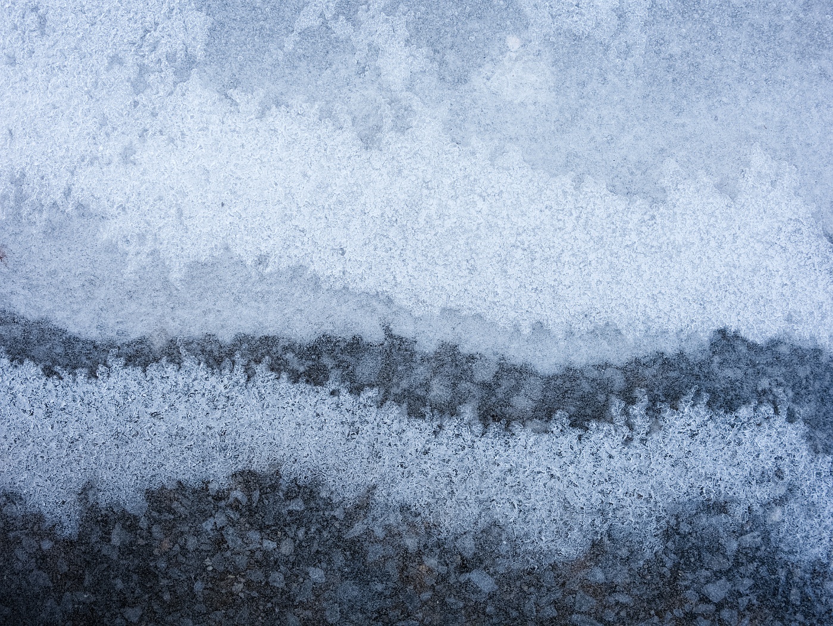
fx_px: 1204
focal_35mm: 50
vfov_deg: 29.1
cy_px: 313
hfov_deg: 38.2
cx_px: 416
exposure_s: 1/60
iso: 640
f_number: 8
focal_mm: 25
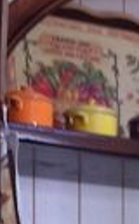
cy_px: 408
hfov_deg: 6.2
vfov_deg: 9.8
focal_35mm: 203
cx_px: 286
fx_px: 1237
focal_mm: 3.85
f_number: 2.8
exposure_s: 1/25
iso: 100
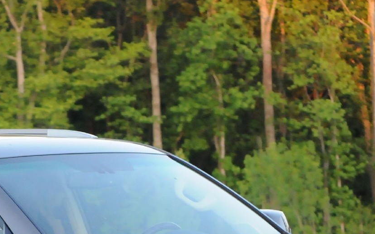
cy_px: 322
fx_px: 3520
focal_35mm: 345
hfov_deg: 6.1
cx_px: 31
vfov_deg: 3.8
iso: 2000
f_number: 6.3
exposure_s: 1/320
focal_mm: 75
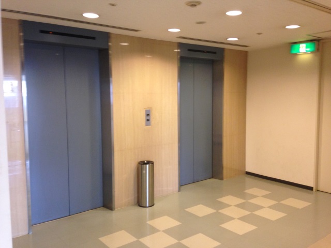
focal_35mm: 33
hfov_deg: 55.4
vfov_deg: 42.9
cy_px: 124
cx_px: 166
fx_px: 316
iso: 125
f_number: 2.4
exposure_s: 1/20
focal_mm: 4.12
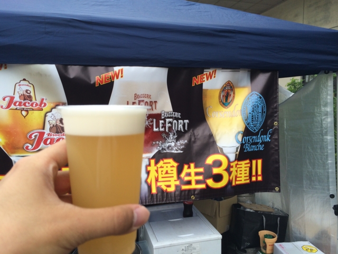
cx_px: 169
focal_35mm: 29
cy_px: 127
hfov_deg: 61.7
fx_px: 283
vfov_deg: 48.2
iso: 32
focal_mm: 4.15
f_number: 2.2
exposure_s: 1/695
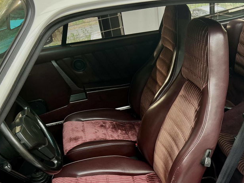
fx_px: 303
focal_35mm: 43
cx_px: 177
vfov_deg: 32.6
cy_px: 147
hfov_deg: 42.7
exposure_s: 1/121
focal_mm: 5.7
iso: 100
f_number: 1.5
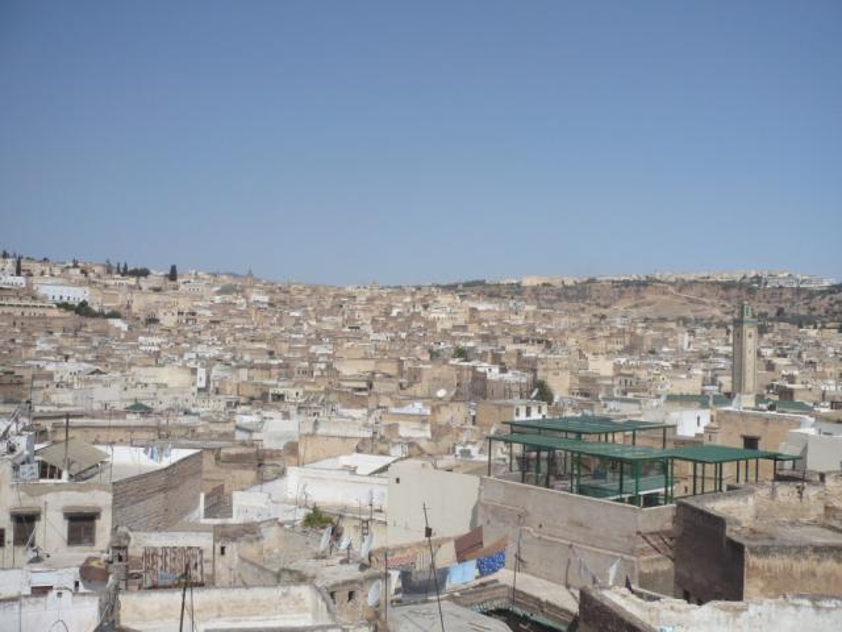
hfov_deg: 52.6
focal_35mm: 35
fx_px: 851
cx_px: 421
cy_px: 316
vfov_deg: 40.7
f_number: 8
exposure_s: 1/400
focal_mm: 5.8
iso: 100
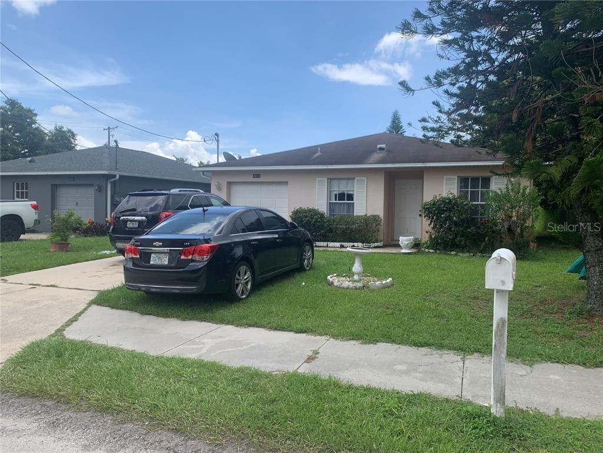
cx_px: 302
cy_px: 226
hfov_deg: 67.3
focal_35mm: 26
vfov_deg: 53.1
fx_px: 453
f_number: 1.8
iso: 25
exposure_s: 1/1447
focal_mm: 4.25
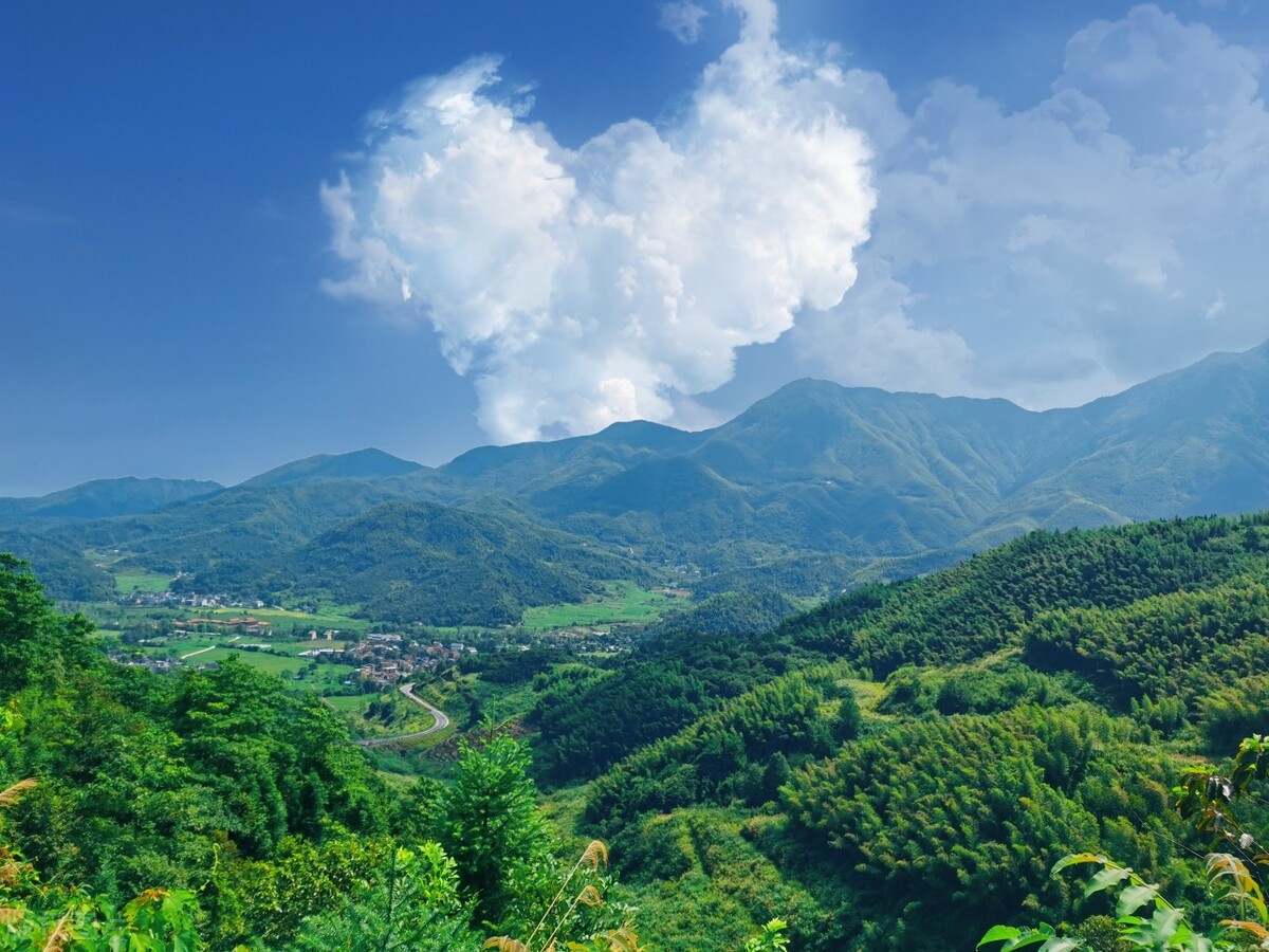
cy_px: 476
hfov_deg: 65.3
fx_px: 990
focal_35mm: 27
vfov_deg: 51.4
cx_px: 634
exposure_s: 1/10000
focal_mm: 5.56
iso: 50
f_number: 1.6
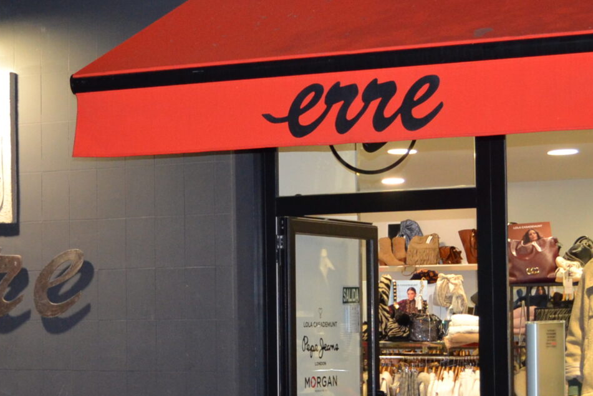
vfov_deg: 13.0
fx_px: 1729
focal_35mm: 105
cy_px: 248
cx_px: 170
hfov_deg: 19.4
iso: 1100
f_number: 4
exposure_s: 1/60
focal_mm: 26
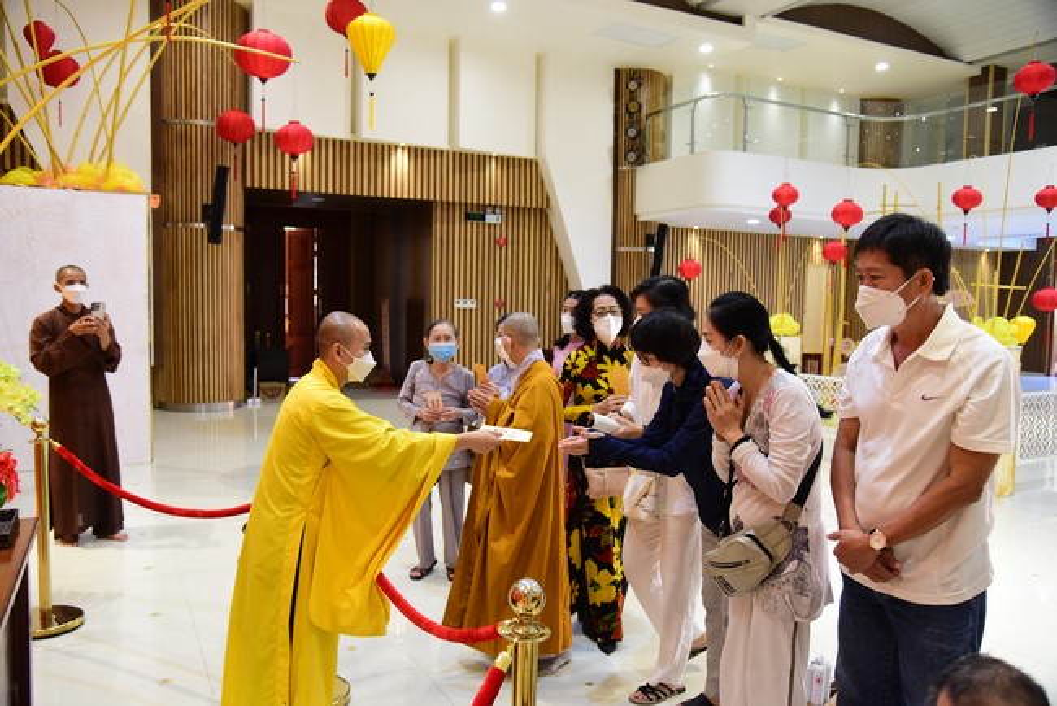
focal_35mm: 28
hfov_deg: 65.4
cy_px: 353
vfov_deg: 46.4
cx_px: 528
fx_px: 822
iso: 2500
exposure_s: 1/160
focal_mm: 28
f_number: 4
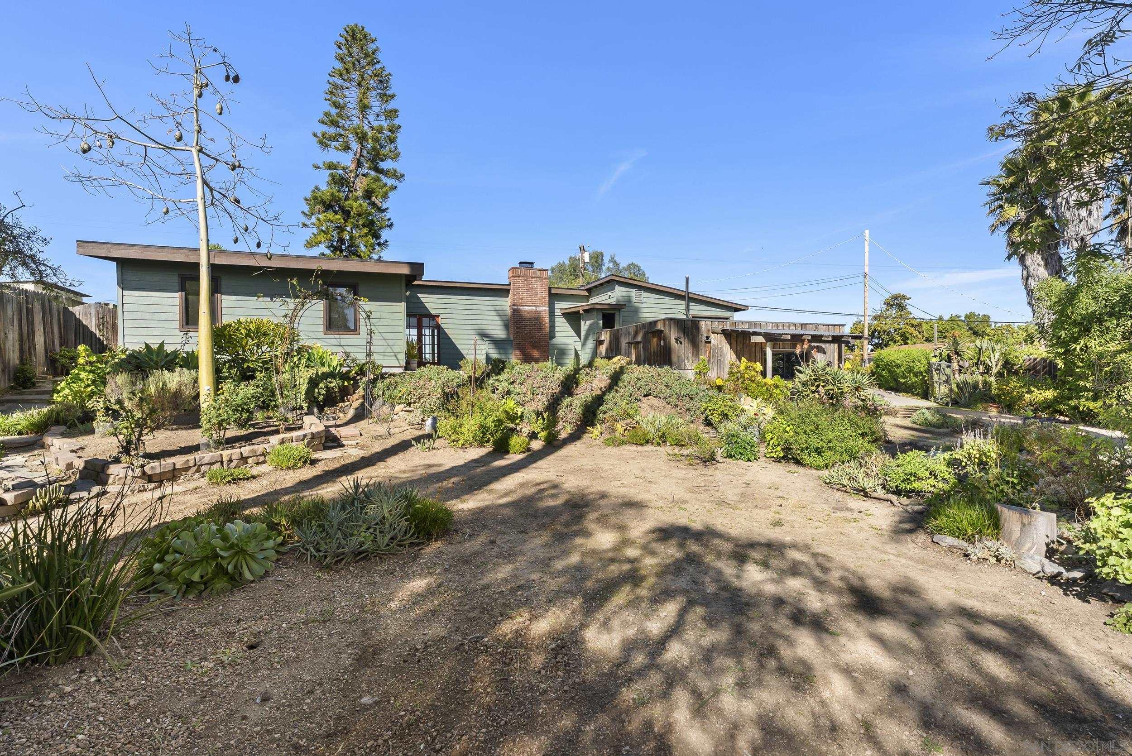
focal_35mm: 16
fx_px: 503
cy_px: 378
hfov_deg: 96.7
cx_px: 566
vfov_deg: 73.8
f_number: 8
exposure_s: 1/80
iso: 500
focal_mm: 16
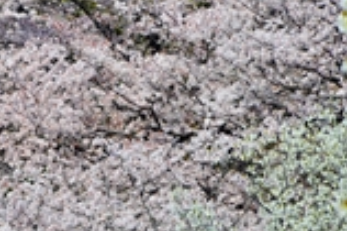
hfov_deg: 2.7
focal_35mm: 762
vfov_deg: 1.8
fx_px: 7337
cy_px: 195
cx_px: -26
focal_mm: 300
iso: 400
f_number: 13
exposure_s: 1/640
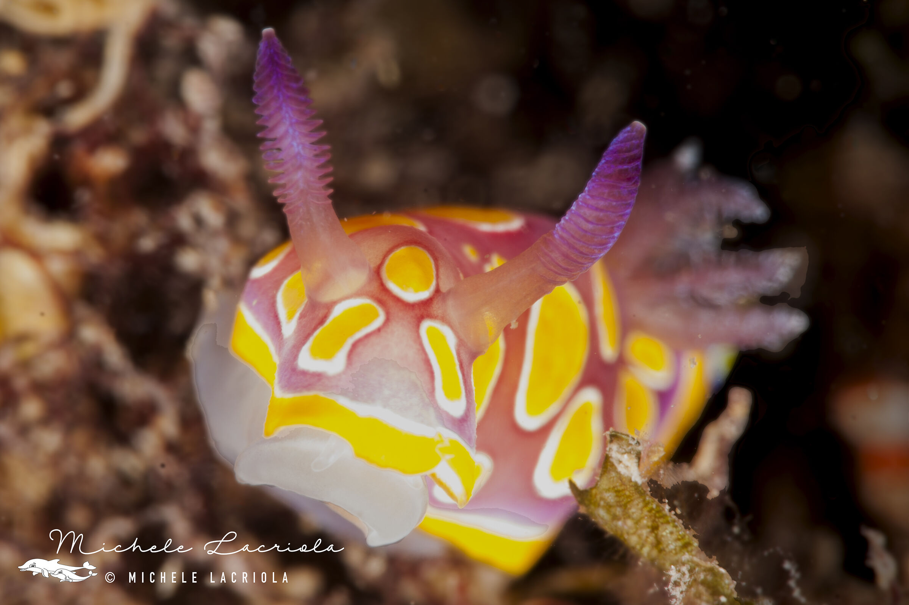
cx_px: 454
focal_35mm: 105
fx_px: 2650
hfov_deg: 19.5
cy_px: 302
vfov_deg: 13.0
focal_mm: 105
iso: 100
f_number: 29
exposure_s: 1/320
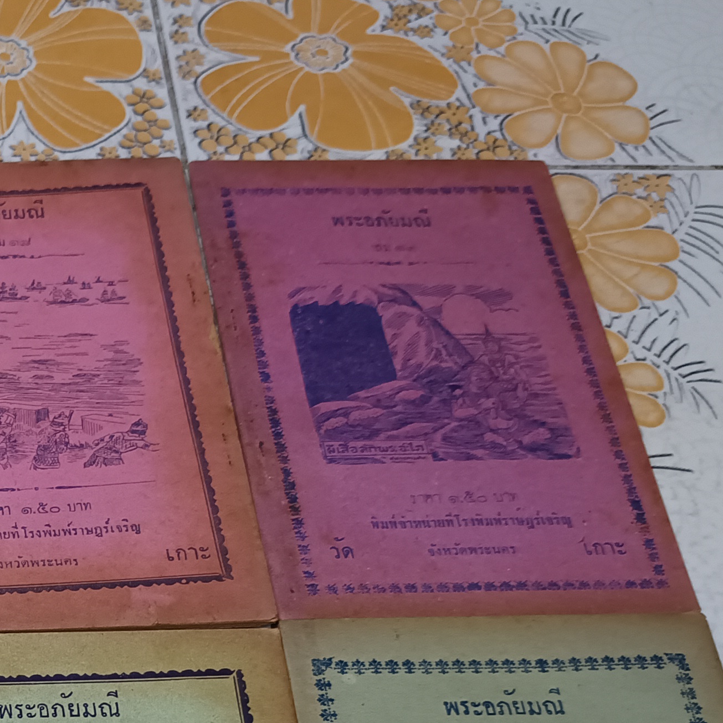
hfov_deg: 24.0
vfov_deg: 25.3
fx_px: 1536
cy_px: 702
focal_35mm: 65
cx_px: -160
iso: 1053
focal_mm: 5.31
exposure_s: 1/33.3
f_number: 1.7
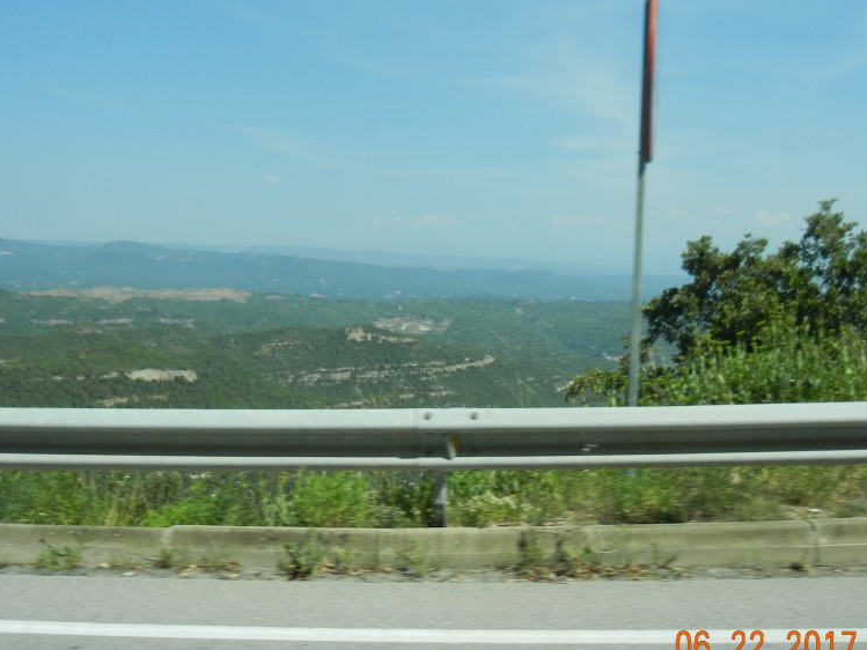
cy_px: 294
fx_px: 1027
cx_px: 447
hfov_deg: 45.8
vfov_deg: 35.1
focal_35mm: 41
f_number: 7
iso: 160
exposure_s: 1/385
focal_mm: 5.4
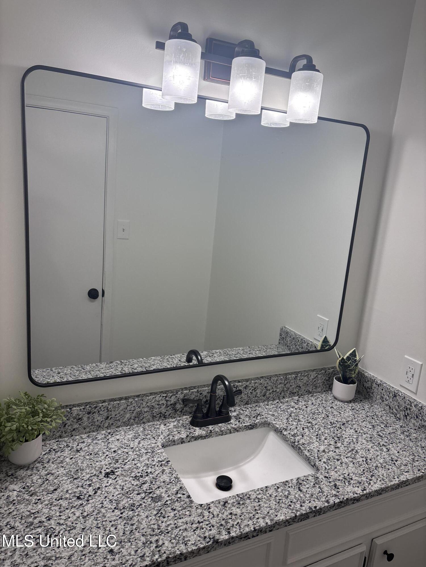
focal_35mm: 26
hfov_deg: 53.1
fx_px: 427
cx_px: 213
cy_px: 284
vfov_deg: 67.3
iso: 64
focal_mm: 5.96
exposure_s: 1/138
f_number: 1.6
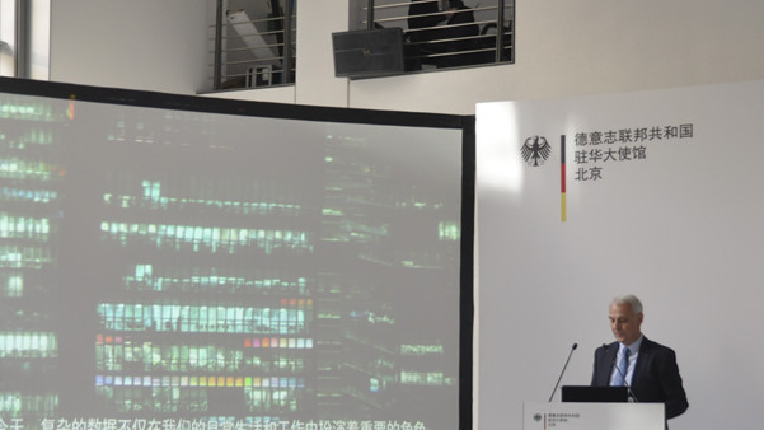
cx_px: 426
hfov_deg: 29.7
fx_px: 1438
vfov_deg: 16.9
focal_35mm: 71
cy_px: 321
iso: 800
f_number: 4
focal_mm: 32
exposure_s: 1/45
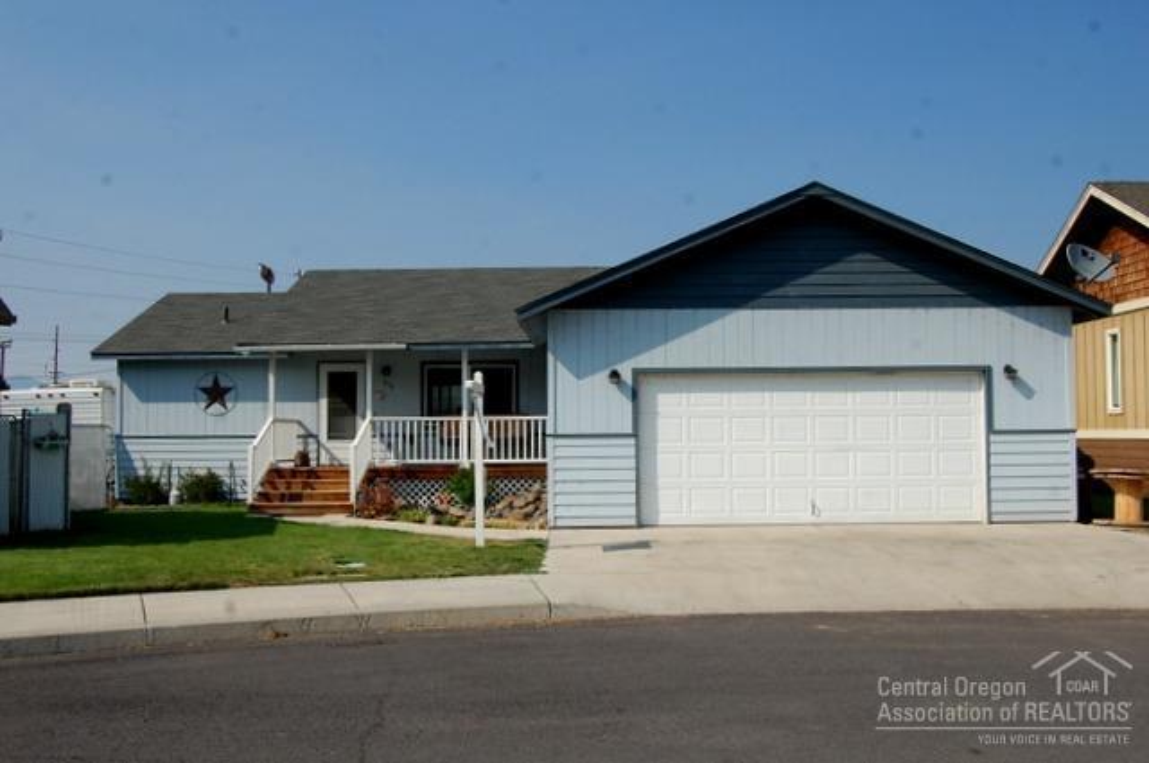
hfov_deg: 57.3
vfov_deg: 39.9
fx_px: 1052
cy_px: 382
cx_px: 574
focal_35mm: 33
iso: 200
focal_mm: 22
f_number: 10
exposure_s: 1/400
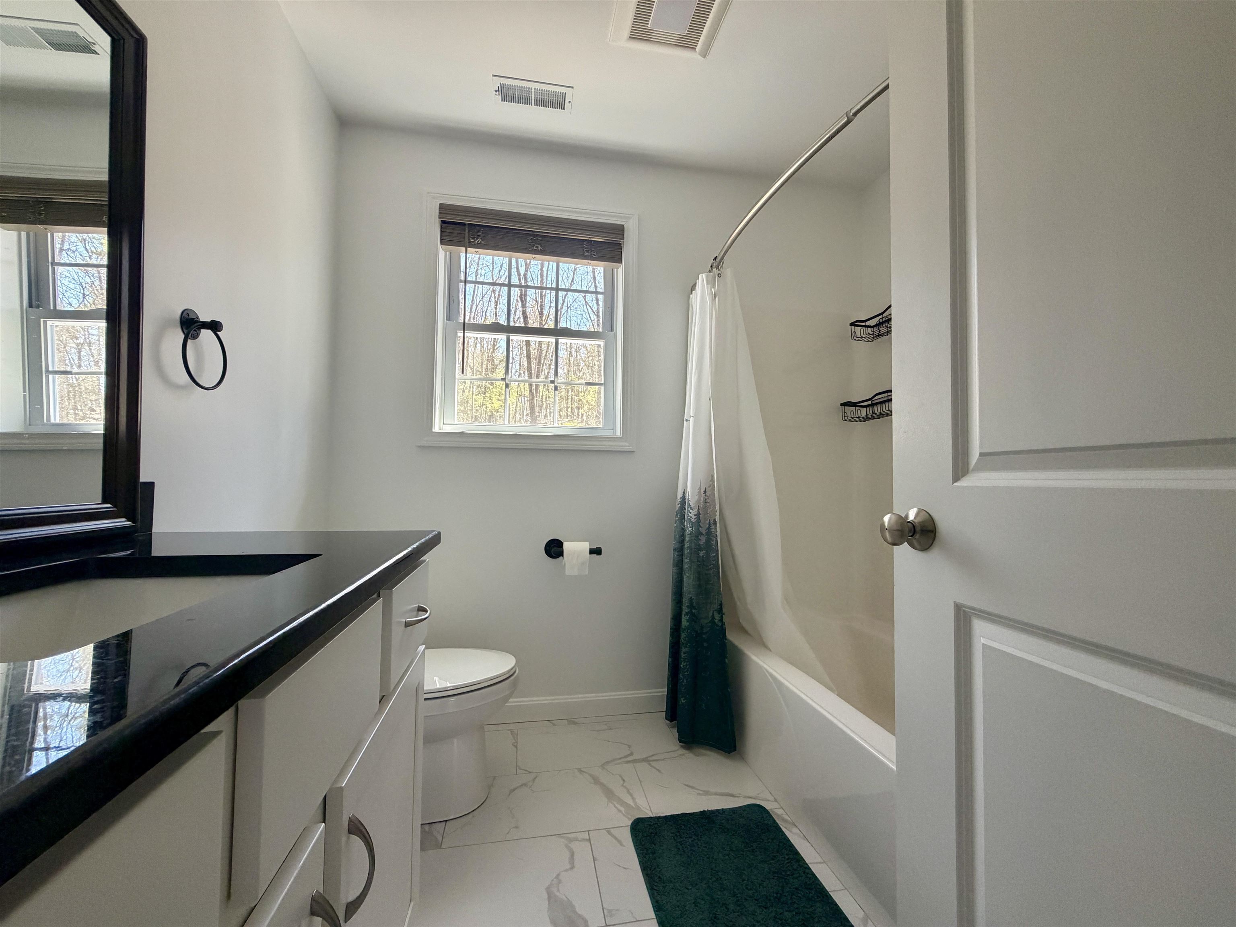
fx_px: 500
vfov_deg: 85.7
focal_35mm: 14
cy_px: 464
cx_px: 618
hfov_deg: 102.1
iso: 320
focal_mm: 2.22
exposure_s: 1/121
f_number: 2.2
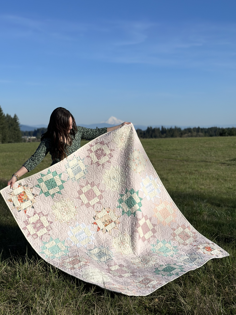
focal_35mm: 51
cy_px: 151
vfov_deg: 37.5
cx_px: 117
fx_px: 464
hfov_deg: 28.6
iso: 100
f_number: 1.78
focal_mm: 6.86
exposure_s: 1/15873
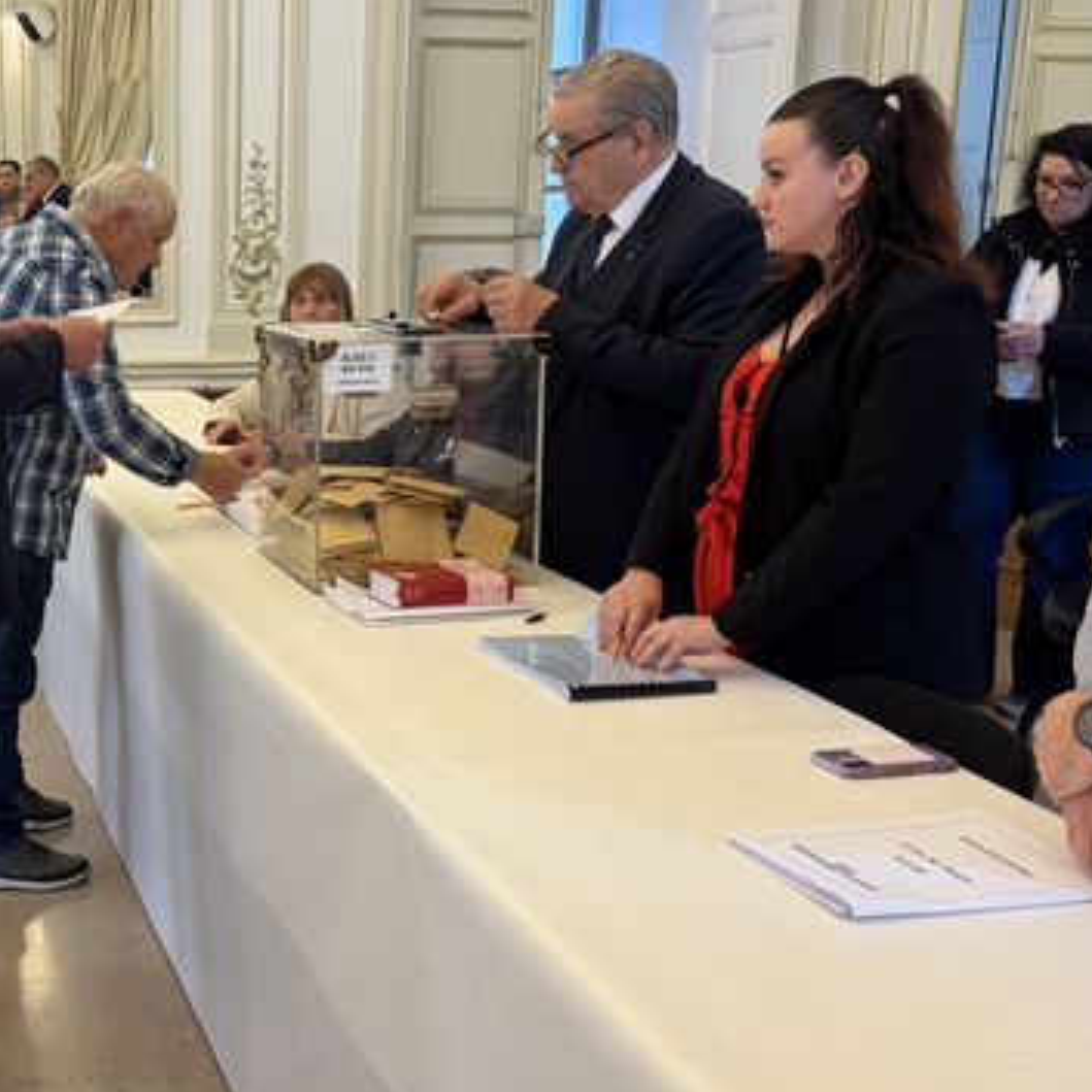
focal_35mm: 48
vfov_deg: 35.3
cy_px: 498
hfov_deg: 33.8
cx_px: 145
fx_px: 1713
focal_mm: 5.96
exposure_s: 1/50
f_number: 1.6
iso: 64
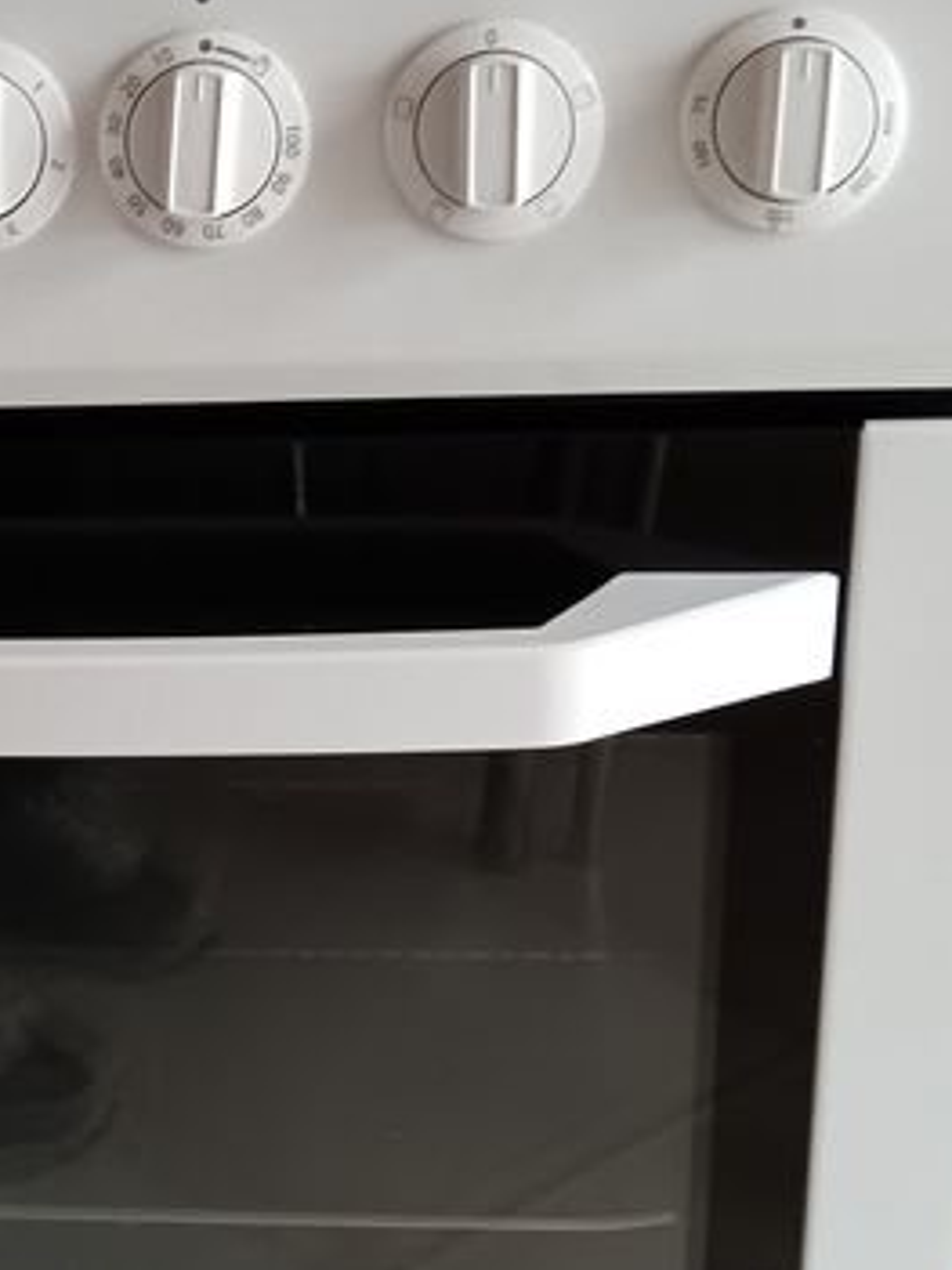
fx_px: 2825
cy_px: 868
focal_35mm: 77
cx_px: 22
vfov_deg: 25.2
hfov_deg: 18.7
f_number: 1.9
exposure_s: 1/25
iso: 1548
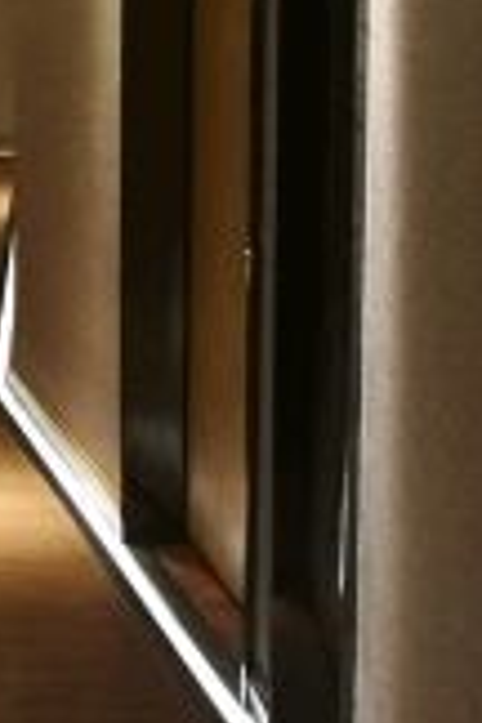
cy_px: 36
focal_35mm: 121
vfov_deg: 16.6
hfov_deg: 10.6
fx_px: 2430
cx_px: -399
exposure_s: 1/33.3
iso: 320
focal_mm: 4.5
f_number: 2.2
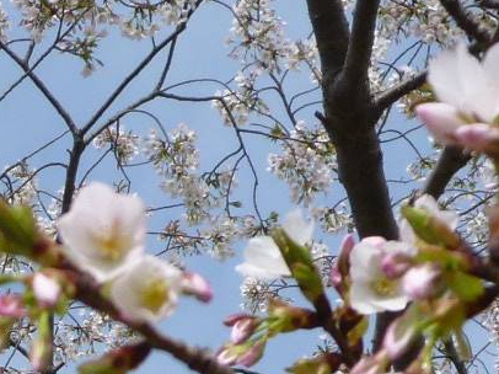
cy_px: 897
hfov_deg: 8.9
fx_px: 2982
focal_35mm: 207
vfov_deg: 6.8
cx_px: -557
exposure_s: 1/500
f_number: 4
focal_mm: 7.2
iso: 80
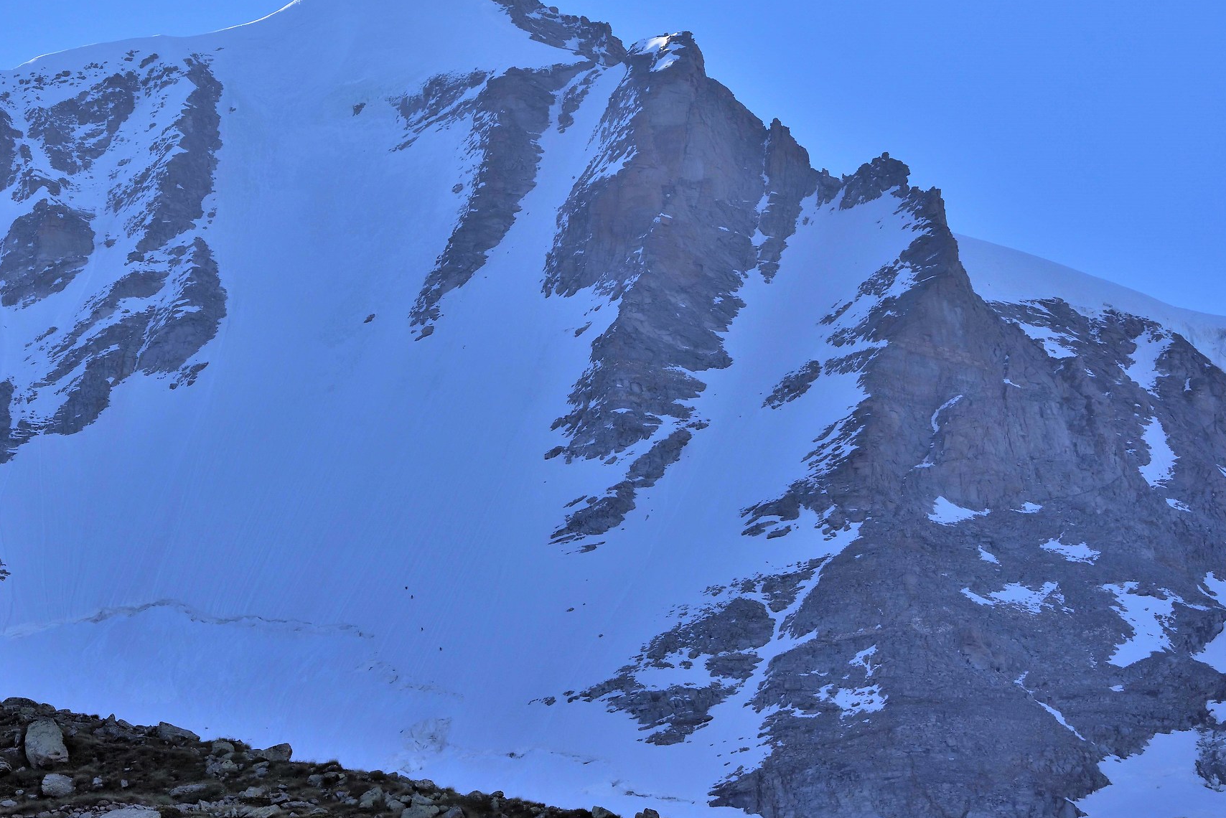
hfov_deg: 7.3
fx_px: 9572
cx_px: 408
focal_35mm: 281
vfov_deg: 4.9
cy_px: 292
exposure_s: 1/2000
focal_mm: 200
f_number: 8
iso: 1000
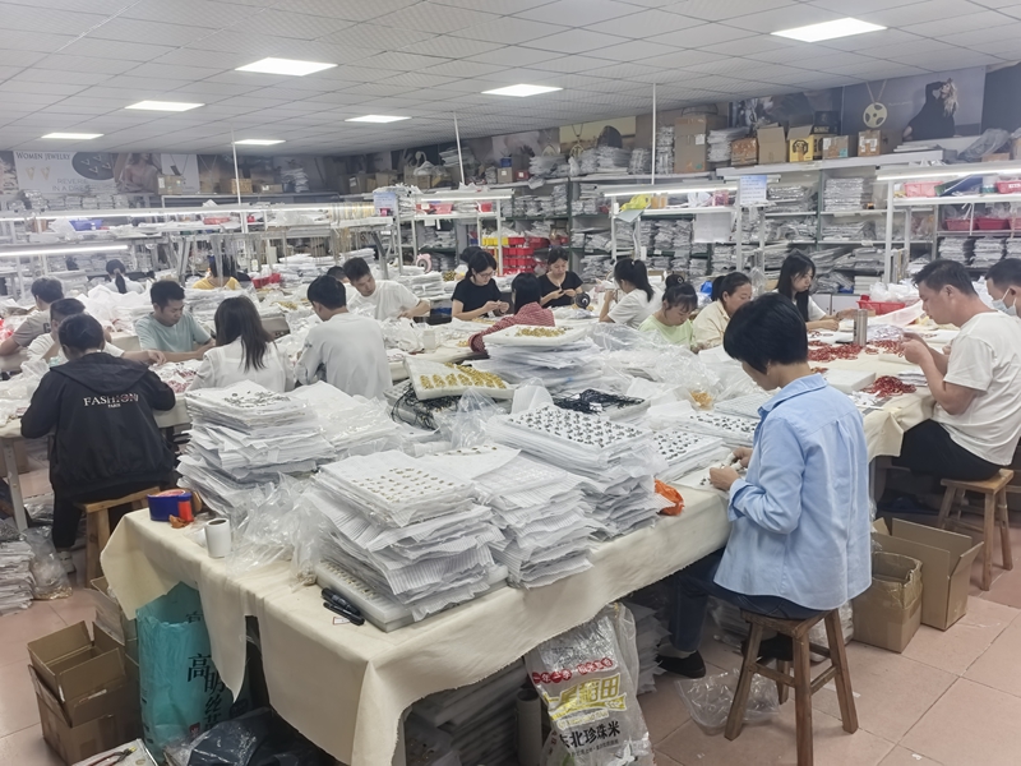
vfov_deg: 51.4
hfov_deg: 65.3
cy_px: 383
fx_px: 796
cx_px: 510
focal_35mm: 27
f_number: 4
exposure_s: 1/100
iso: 250
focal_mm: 6.98
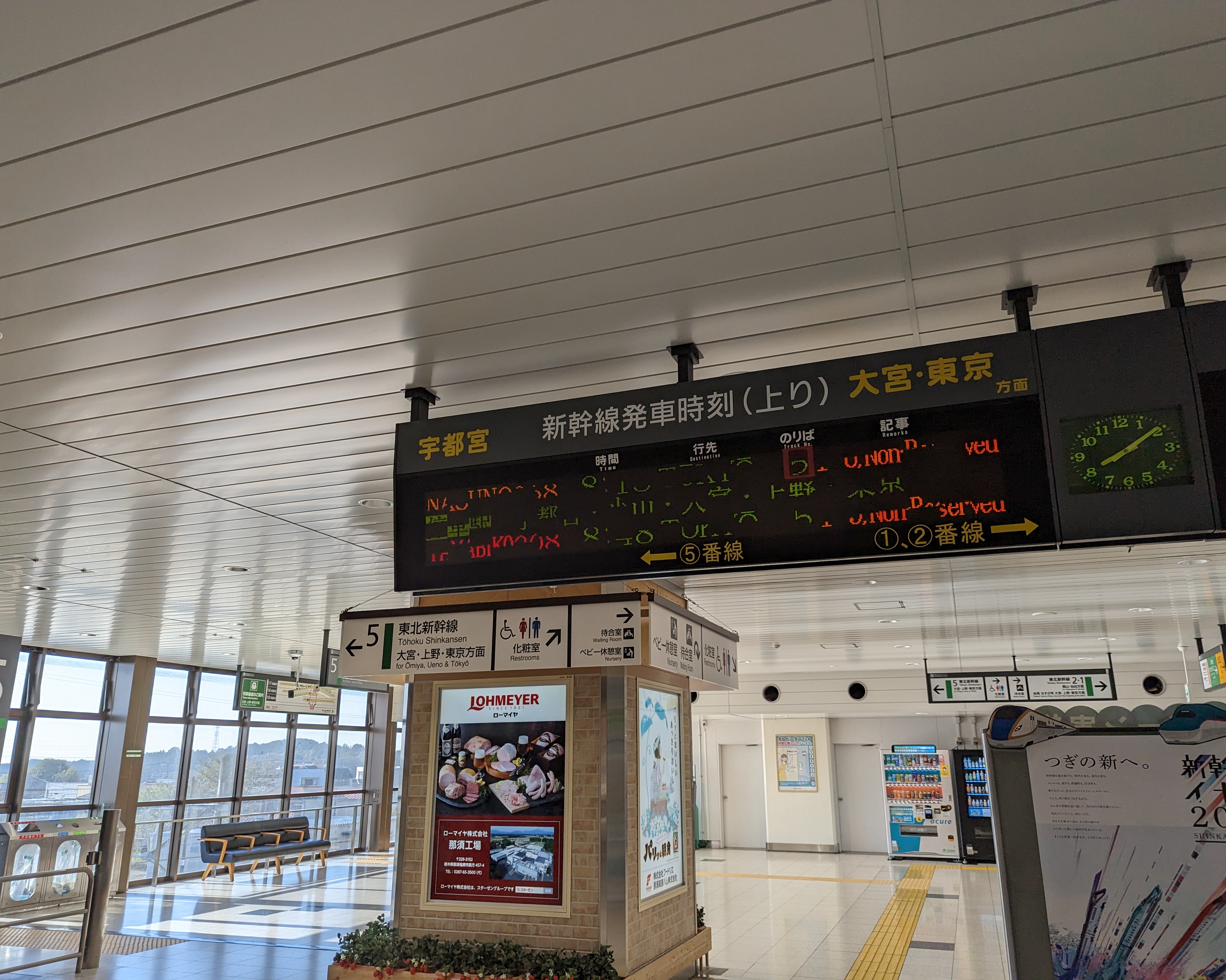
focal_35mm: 25
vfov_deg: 56.8
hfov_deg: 68.1
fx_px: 907
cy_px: 490
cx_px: 621
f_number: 1.85
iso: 41
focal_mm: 6.81
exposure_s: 1/781
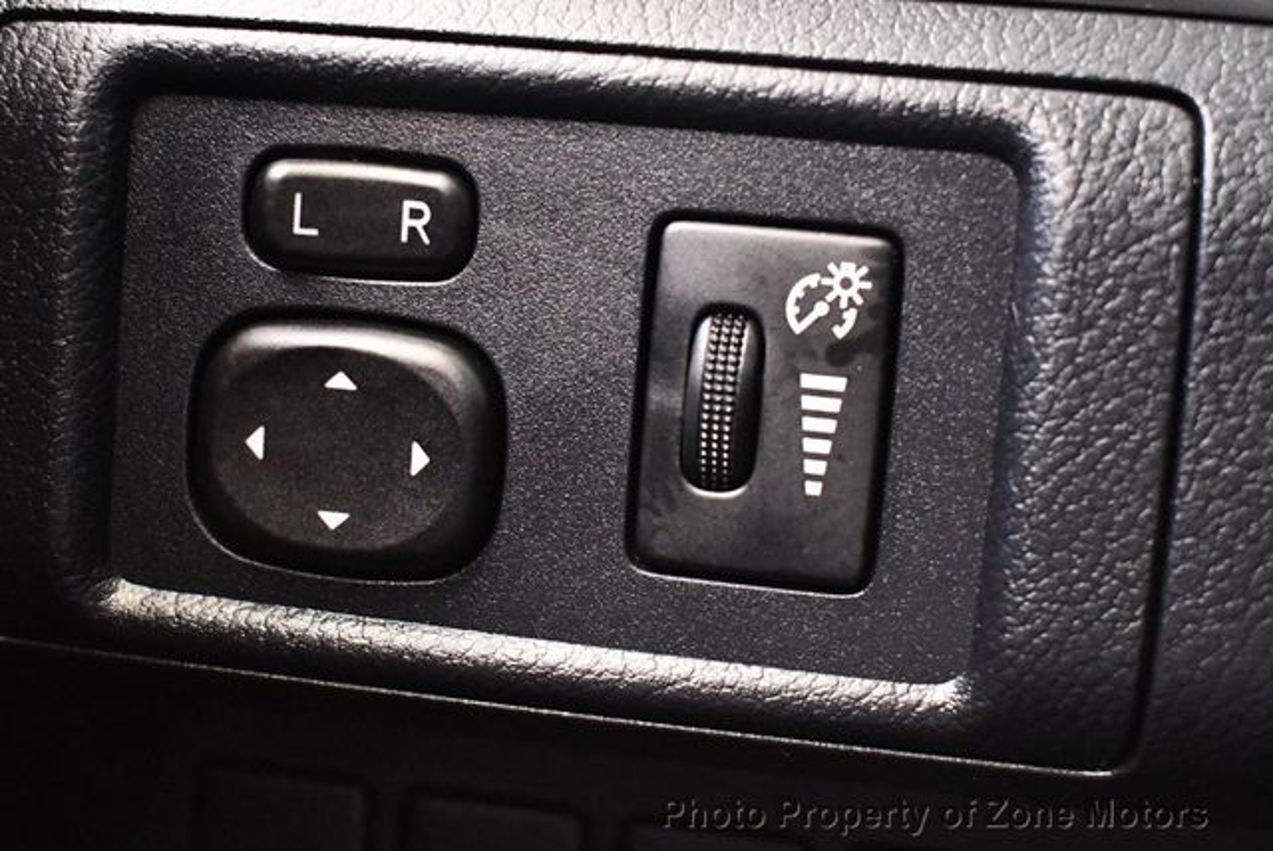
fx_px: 1911
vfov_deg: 25.1
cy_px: 426
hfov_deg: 36.8
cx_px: 636
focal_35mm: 54
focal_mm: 27
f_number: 4
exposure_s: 1/60
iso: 10000
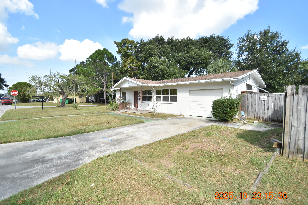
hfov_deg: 96.7
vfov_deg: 73.7
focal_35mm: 16
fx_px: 137
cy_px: 103
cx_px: 154
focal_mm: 10
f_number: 3.5
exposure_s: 1/4000
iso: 800
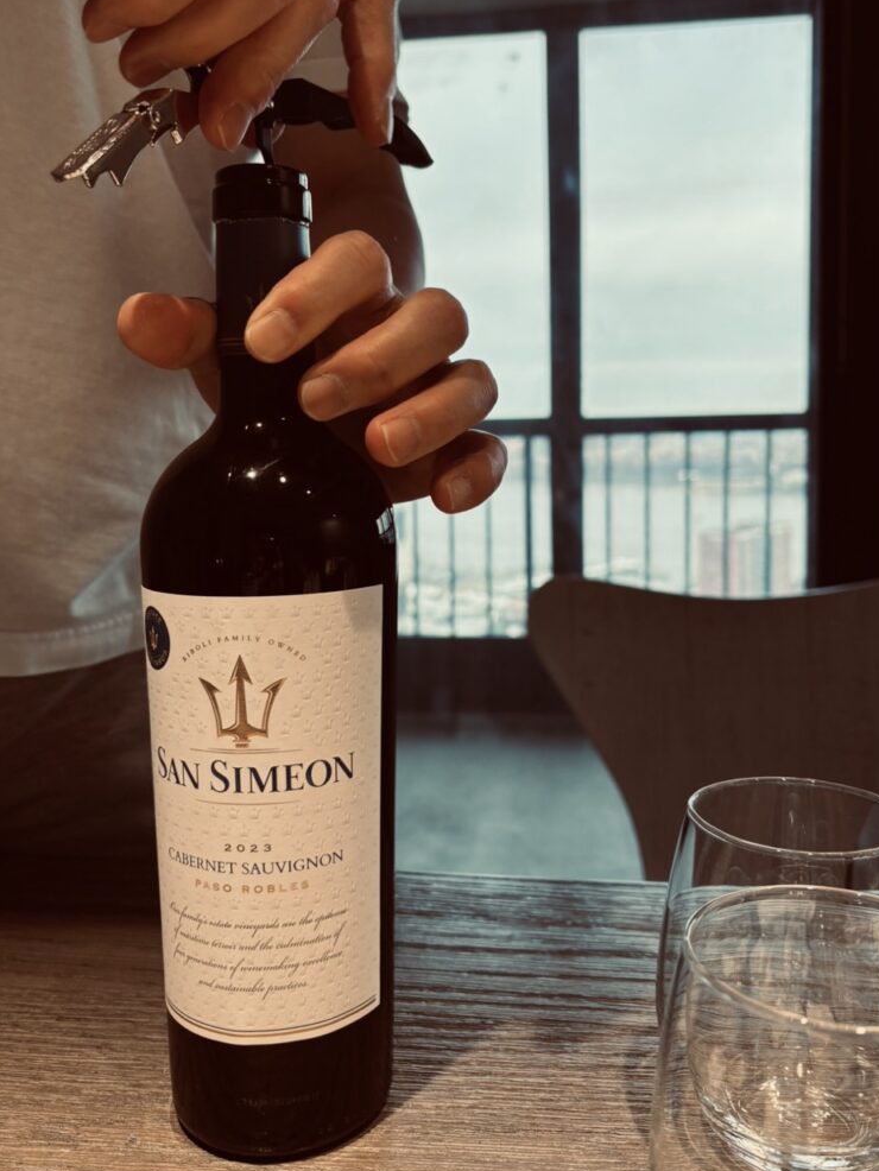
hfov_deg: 51.4
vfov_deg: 65.3
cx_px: 455
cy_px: 577
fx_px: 914
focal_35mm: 27
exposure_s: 1/256
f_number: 1.6
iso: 40
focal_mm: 5.96
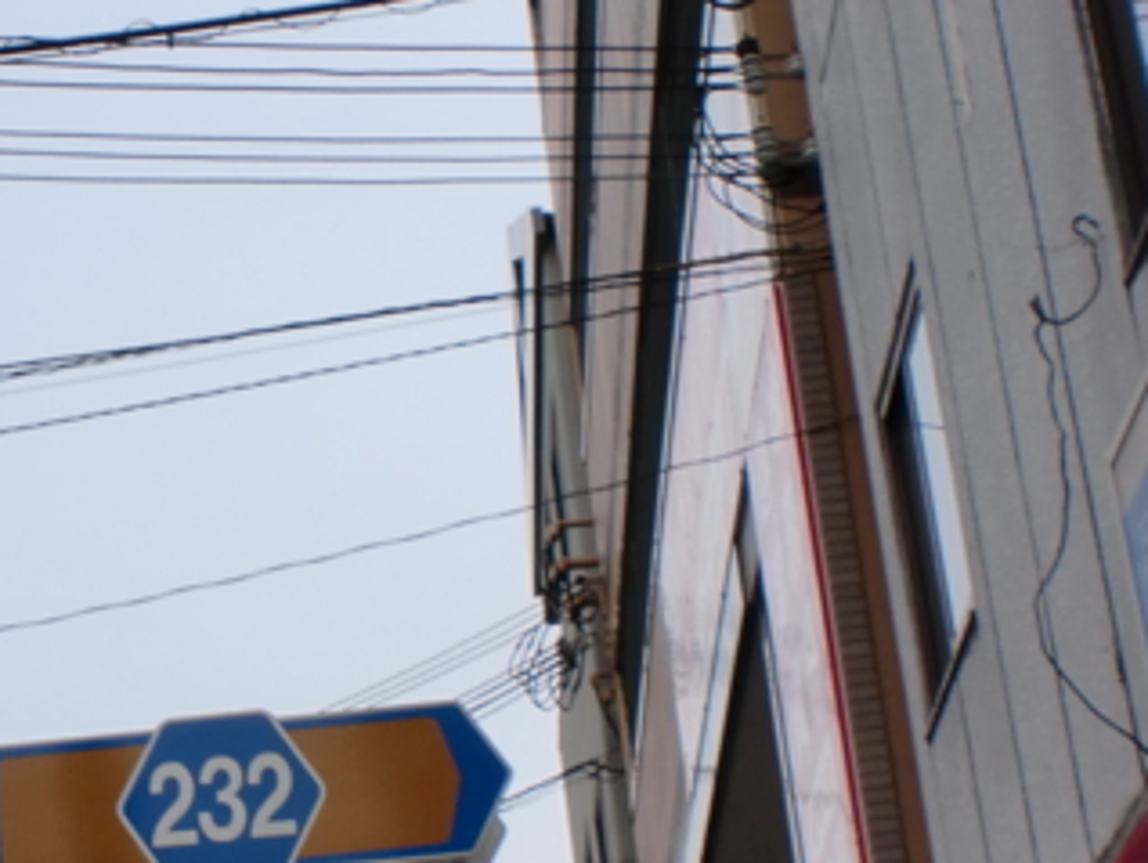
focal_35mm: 88
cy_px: 682
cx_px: 238
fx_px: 2921
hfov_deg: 22.0
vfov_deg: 16.7
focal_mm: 6.3
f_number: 5.6
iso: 64
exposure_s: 1/500
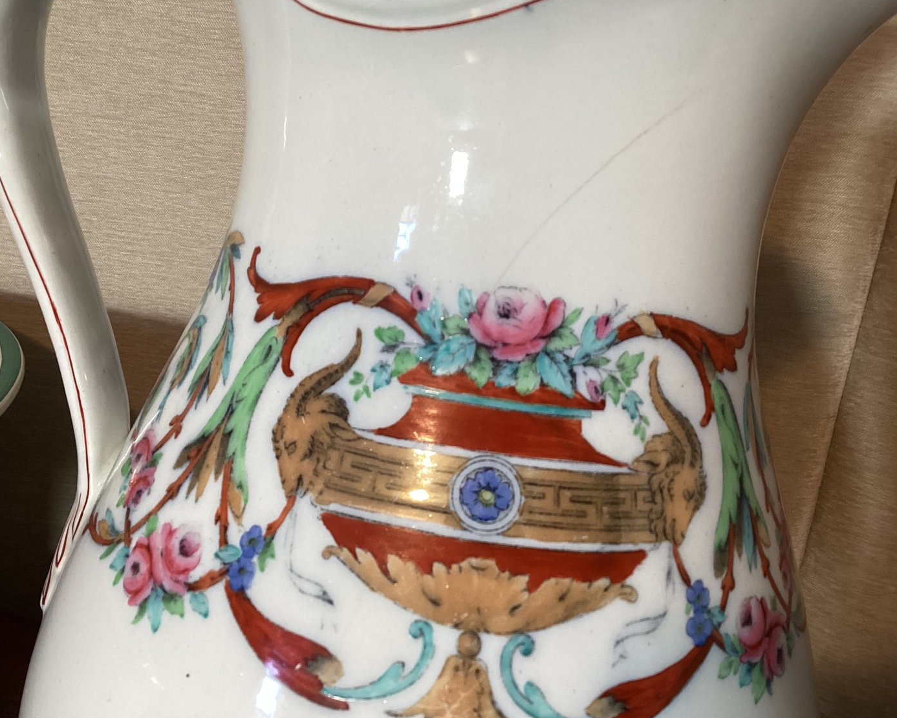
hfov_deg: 54.2
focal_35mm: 33
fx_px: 876
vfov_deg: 44.6
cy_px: 354
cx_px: 426
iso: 125
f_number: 2.4
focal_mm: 3.3
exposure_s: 1/50
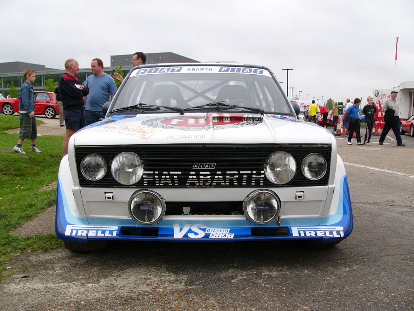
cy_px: 156
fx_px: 431
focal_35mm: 36
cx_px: 207
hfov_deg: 51.4
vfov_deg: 39.7
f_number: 4
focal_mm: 6
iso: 50
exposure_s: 1/200
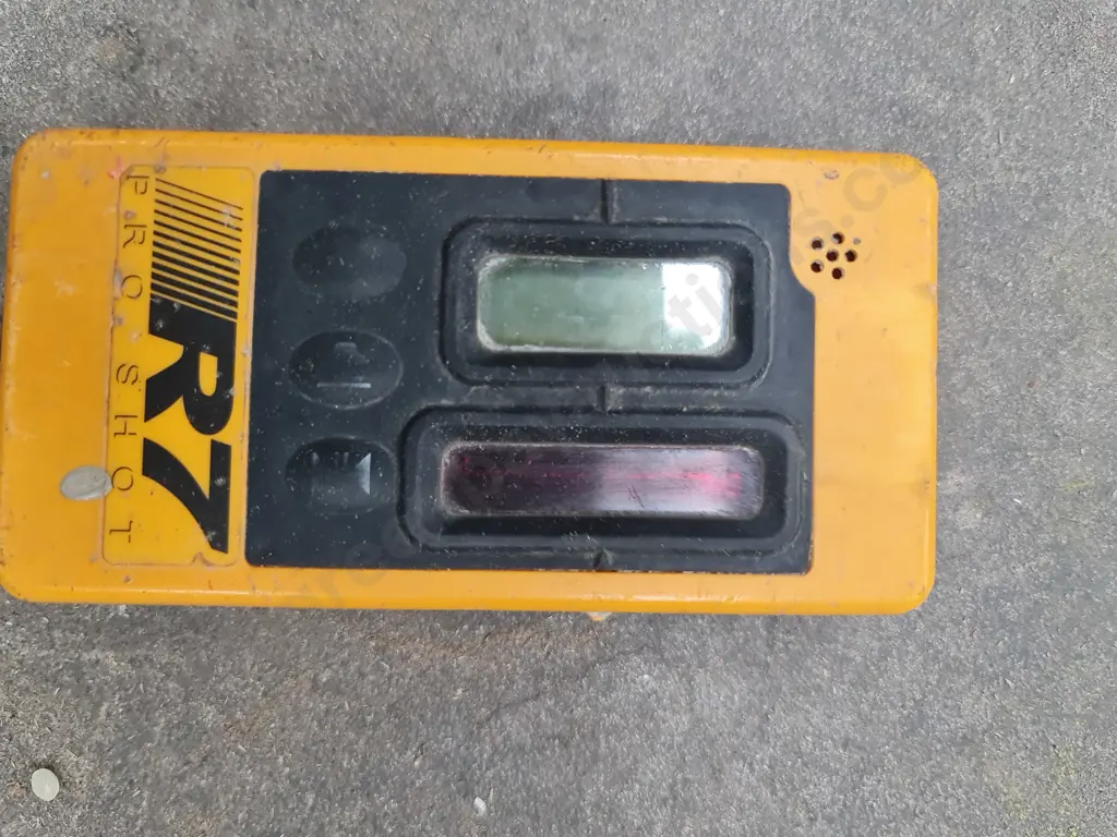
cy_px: 418
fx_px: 807
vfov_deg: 54.9
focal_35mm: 25
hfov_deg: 69.4
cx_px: 558
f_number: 1.8
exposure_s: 1/120
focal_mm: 7
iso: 160
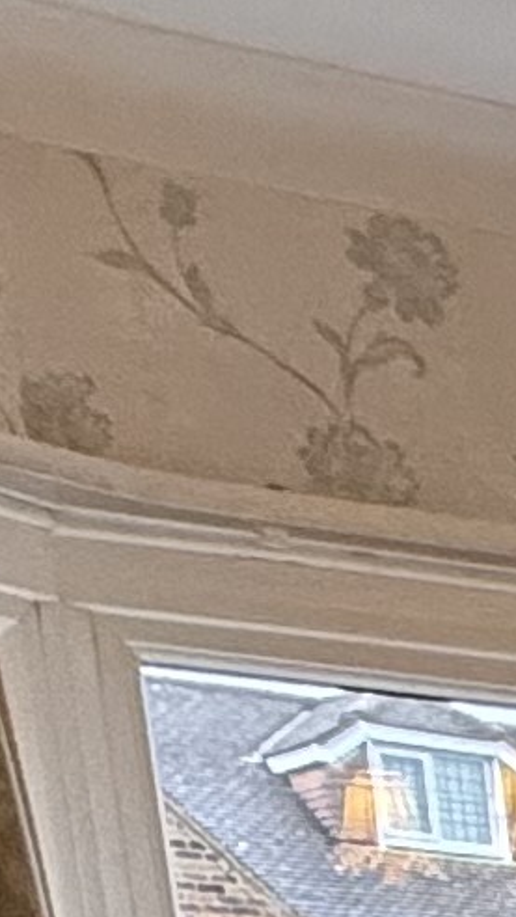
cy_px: 2041
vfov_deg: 13.6
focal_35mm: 125
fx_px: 3038
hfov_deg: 7.1
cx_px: 2116
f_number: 2.2
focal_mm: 2.22
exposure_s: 1/99
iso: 200
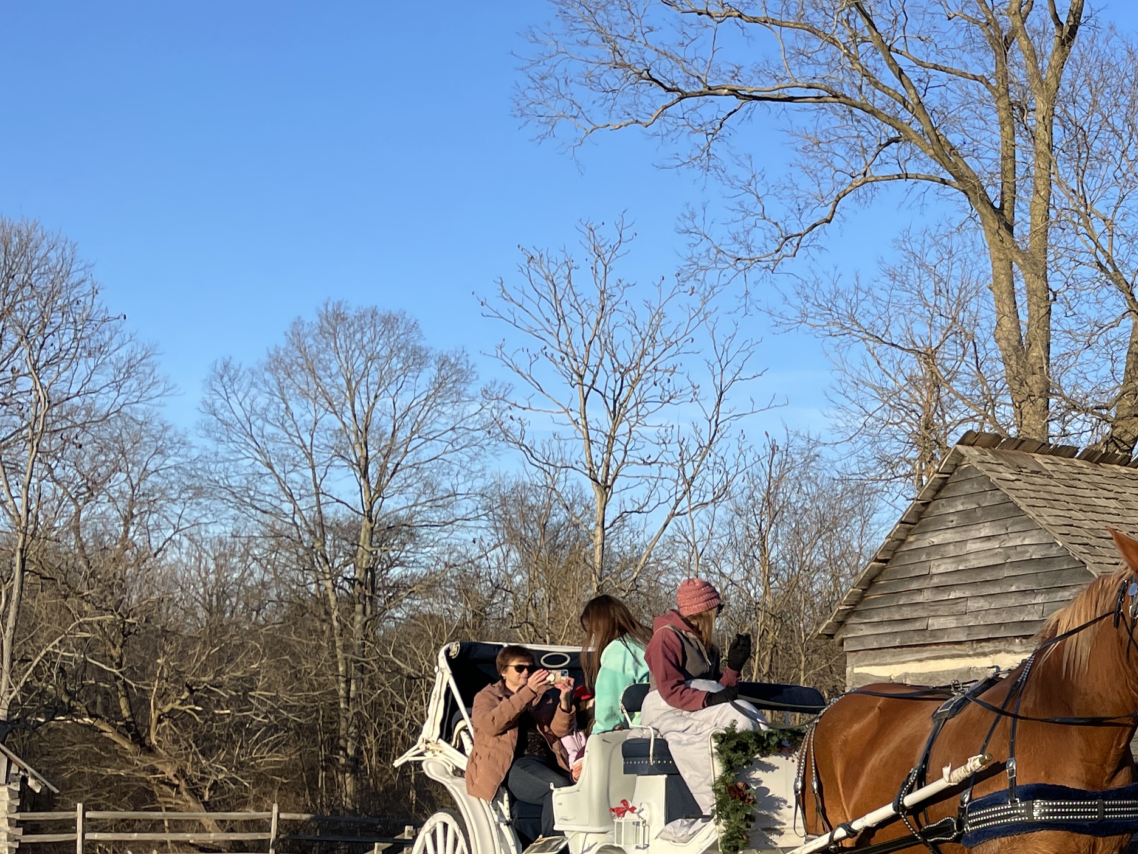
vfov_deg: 25.9
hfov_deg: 31.0
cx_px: 1218
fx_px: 1841
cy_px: 603
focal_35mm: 56
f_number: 1.6
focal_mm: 4.2
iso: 50
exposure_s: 1/2506
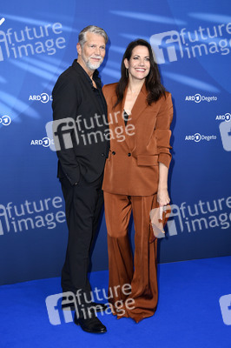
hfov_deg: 23.3
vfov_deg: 34.5
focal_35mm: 58
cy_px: 174
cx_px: 116
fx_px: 559
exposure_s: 1/250
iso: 1000
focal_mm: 58
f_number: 5.6
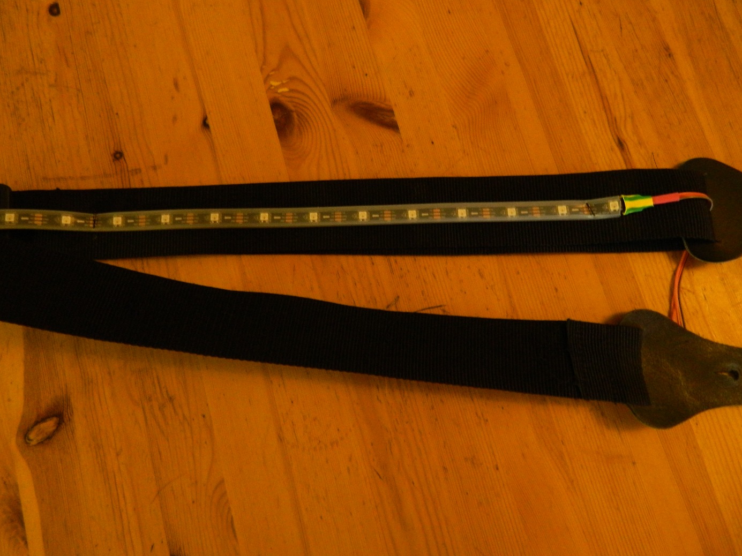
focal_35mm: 26
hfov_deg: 67.3
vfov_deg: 53.0
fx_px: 557
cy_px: 271
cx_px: 360
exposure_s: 1/20
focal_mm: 4.5
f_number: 3.1
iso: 400
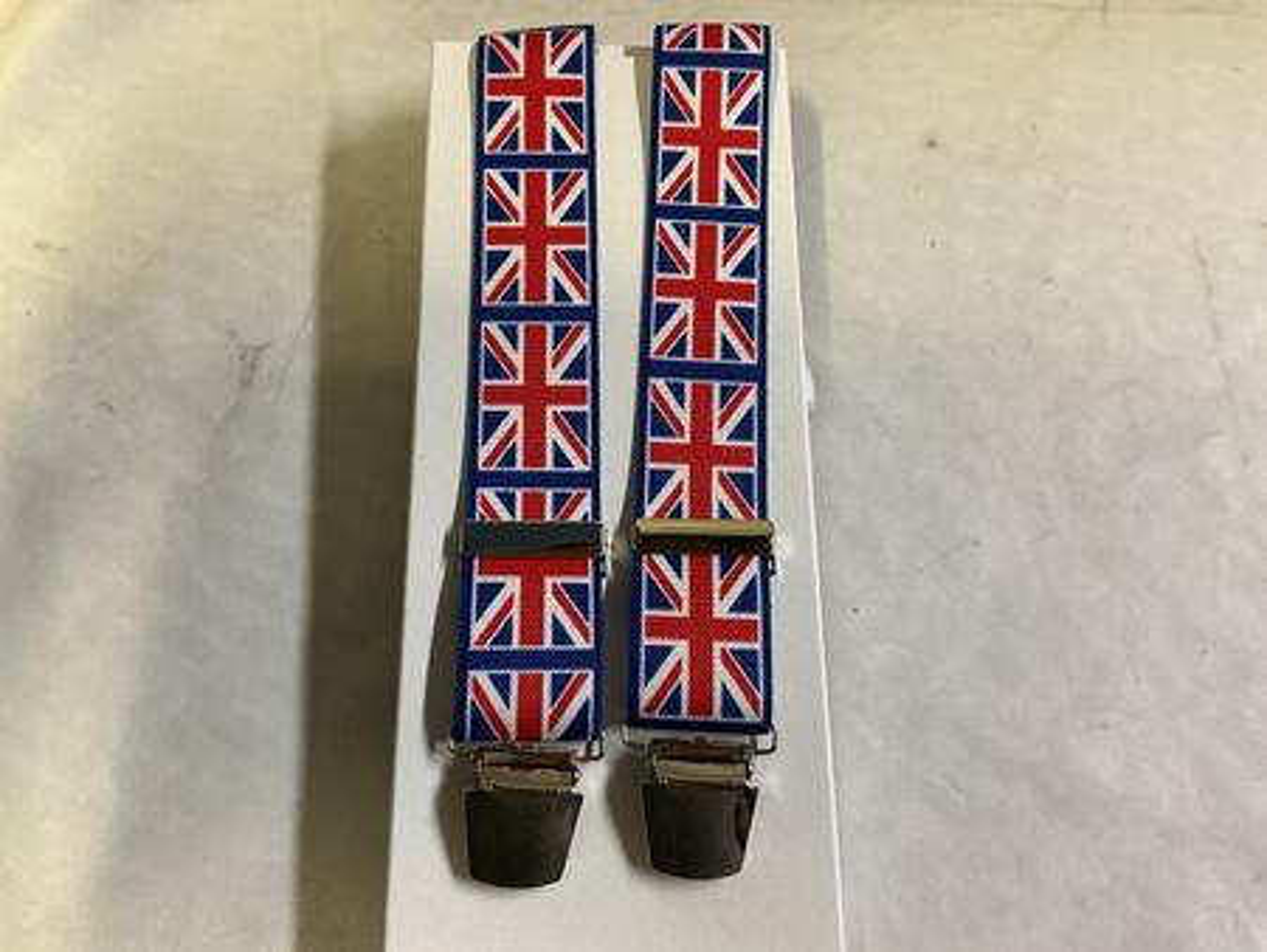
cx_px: 634
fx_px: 1062
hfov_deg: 61.6
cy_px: 476
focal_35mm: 29
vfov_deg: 48.3
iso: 125
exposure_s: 1/50
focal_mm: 3
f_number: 1.8
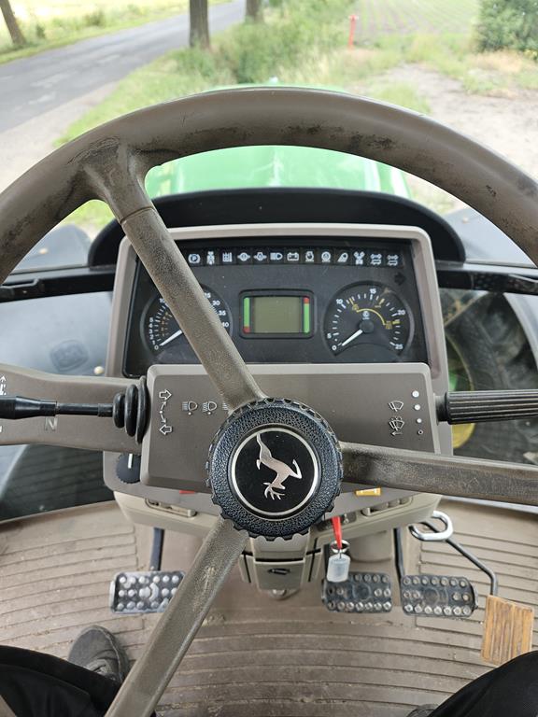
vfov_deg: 73.9
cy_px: 358
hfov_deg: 58.9
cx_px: 269
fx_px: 477
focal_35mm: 23
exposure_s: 1/100
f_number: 1.8
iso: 32
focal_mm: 5.4
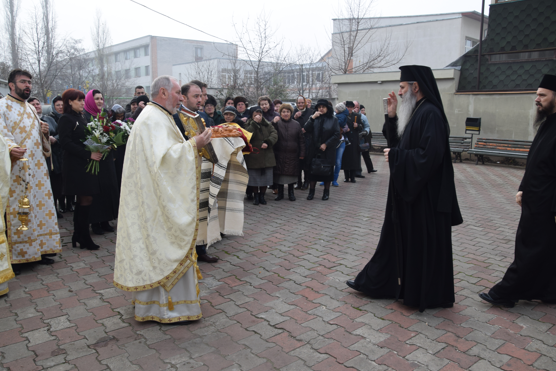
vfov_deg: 46.4
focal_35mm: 28
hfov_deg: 65.5
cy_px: 182
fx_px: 432
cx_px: 282
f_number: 7.1
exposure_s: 1/200
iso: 400
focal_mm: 18
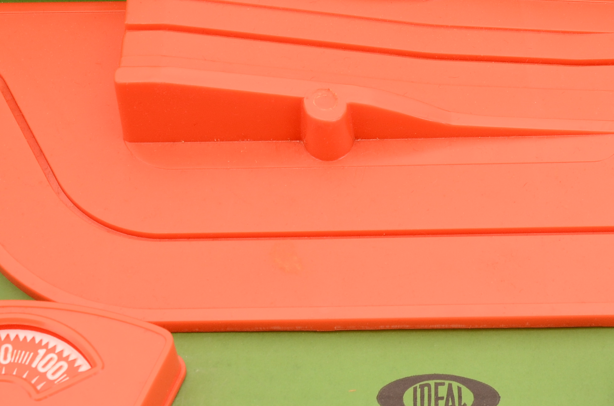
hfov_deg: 22.4
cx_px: 359
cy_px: 73
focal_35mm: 91
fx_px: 1549
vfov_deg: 14.9
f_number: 11
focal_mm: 32
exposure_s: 1/80
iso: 250
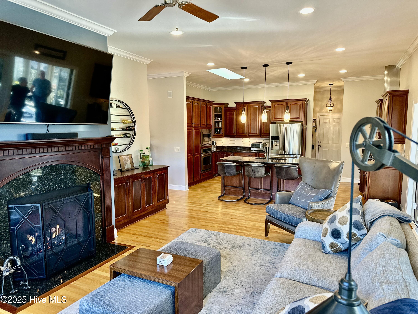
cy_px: 157
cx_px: 209
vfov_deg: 56.8
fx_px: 290
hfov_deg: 71.6
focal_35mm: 24
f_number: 1.78
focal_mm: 6.86
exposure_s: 1/60
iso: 160
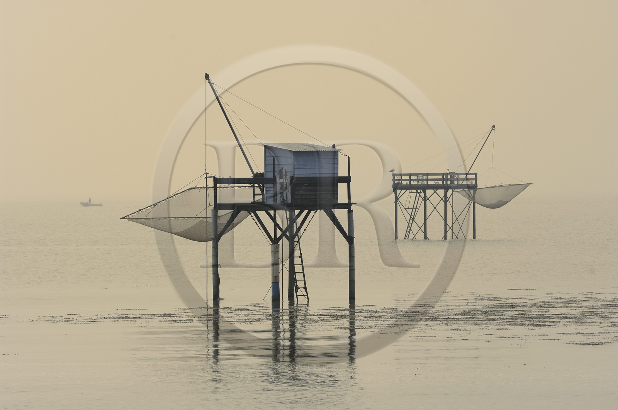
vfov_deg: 5.1
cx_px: 309
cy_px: 205
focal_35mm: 270
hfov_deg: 7.6
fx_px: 4628
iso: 100
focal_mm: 180
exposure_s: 1/400
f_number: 7.1
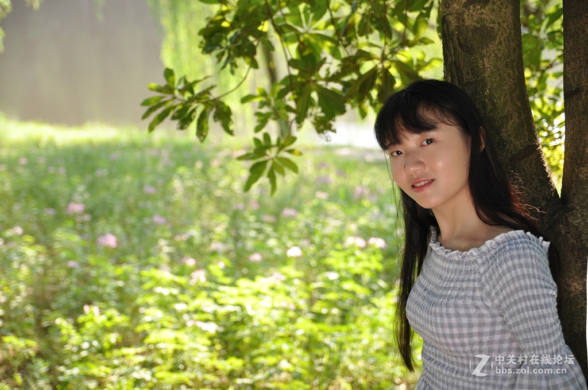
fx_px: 1223
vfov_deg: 18.1
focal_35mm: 75
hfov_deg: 27.0
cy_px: 195
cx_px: 294
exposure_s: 1/320
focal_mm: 50
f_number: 2.8
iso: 200
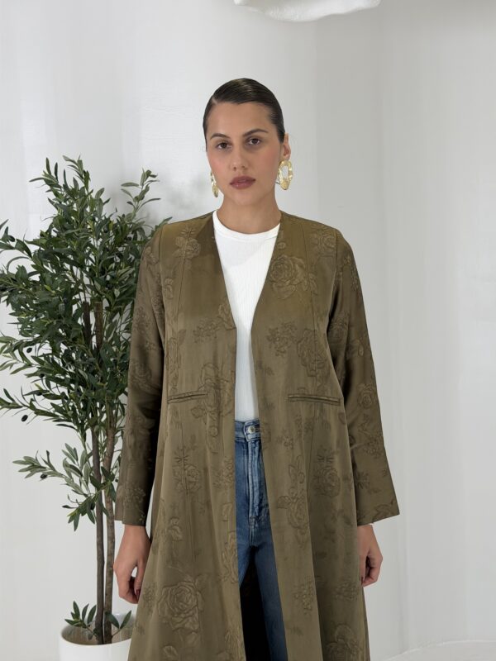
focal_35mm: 48
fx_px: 917
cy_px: 330
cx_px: 248
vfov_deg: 39.7
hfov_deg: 30.3
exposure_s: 1/434
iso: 64
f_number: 1.78
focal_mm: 6.76
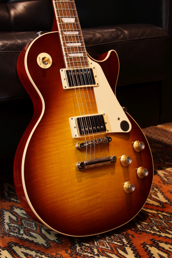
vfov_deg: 30.9
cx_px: 80
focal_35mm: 65
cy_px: 118
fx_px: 466
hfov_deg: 20.9
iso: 100
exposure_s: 1/8
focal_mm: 40
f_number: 5
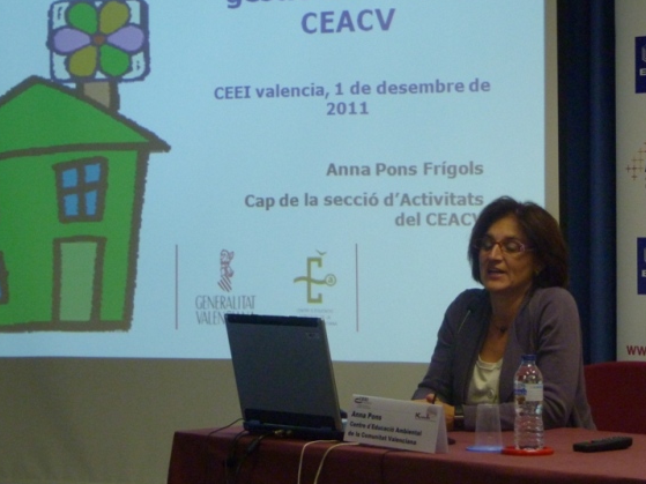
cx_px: 348
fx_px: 2351
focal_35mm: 126
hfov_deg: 15.6
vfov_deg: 11.7
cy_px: 152
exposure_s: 1/50
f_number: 3.4
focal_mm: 15.8
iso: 400
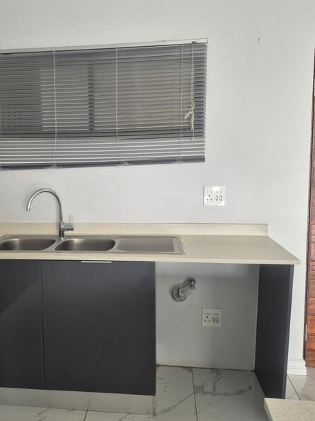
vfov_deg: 58.4
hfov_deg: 45.1
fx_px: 376
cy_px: 203
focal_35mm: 31
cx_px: 121
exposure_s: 1/100
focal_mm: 5.4
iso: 160
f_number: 1.8
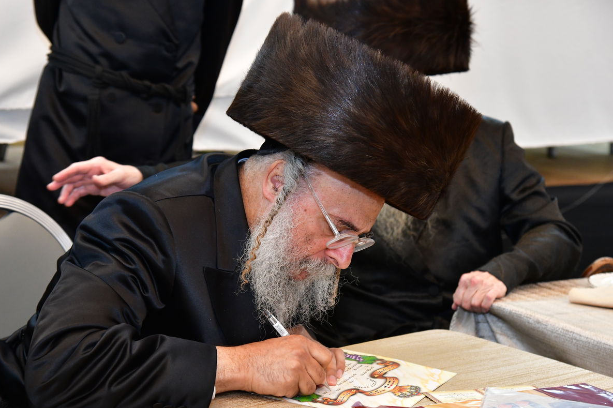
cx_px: 272
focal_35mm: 78
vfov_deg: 17.5
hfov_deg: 26.0
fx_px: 1328
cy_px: 228
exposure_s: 1/100
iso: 3200
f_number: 5.6
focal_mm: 66
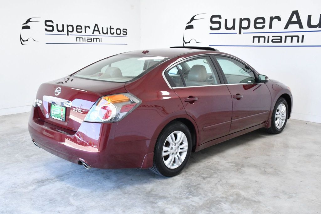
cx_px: 160
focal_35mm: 36
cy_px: 107
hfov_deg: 53.1
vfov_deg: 36.8
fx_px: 321
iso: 2500
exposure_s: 1/250
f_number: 9
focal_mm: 24
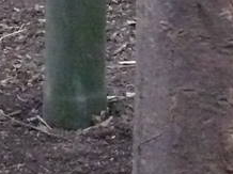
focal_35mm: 257
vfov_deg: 5.7
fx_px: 1728
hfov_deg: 7.2
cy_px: -95
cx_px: -346
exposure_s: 1/20
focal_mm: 7.4
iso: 800
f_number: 2.8
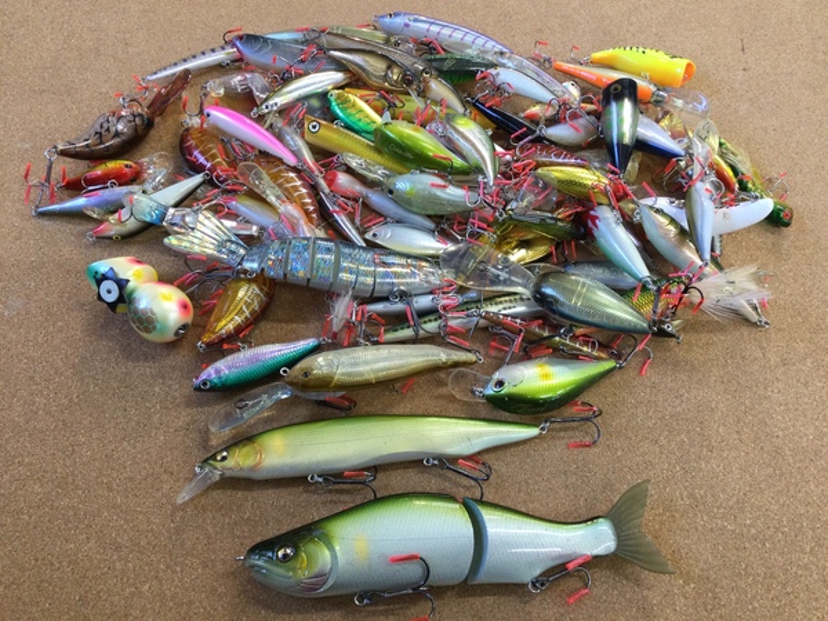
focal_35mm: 31
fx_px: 742
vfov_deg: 45.4
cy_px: 310
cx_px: 414
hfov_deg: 58.4
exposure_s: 1/30
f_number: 2.4
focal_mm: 3.3
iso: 50
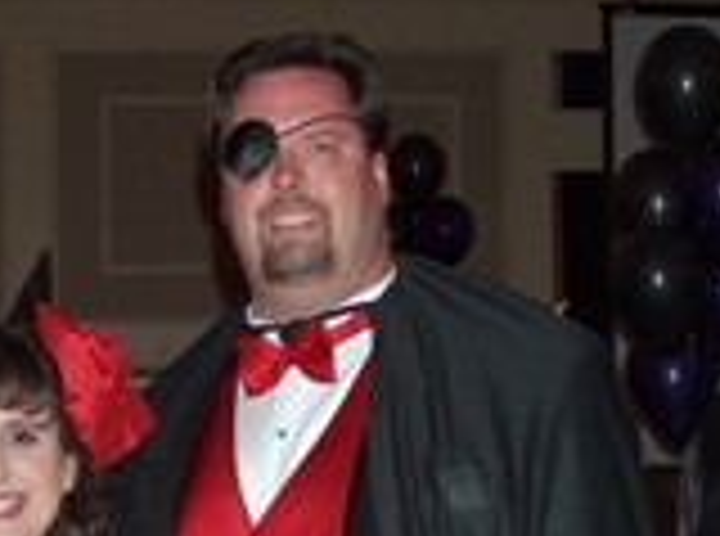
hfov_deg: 16.3
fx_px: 2509
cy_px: 779
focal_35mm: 121
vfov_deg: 11.7
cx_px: 333
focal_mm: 7.6
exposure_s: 1/60
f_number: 2.8
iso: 141
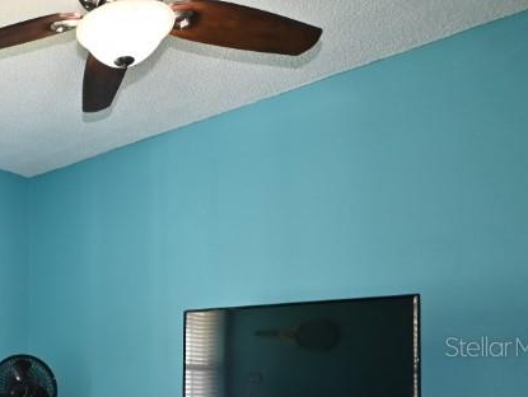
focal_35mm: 40
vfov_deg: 34.3
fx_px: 611
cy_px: 346
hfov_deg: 38.9
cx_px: -46
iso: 400
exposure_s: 1/60
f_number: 4
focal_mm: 12
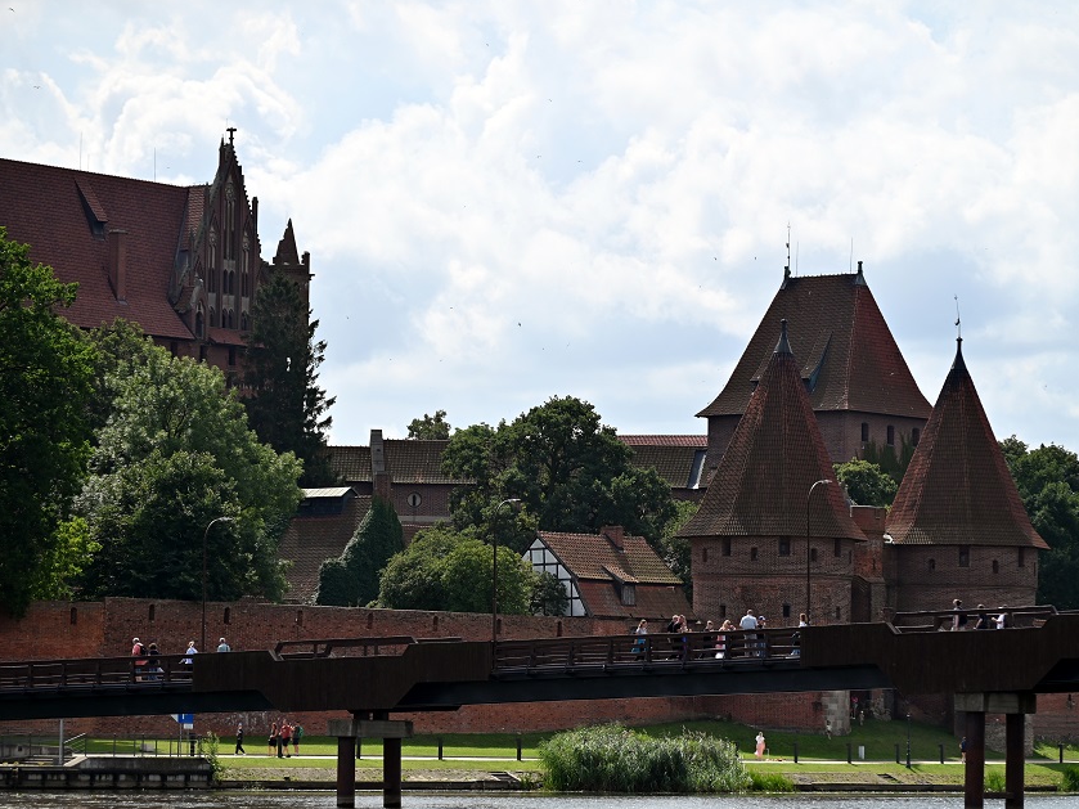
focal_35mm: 147
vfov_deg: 10.1
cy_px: 403
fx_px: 4581
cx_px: 608
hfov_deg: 13.4
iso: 200
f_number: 5.6
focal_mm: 135
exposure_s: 1/1600
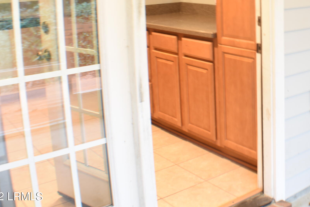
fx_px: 586
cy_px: 19
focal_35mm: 68
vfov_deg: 19.6
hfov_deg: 28.8
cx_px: 263
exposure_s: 1.3
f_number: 7.1
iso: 100
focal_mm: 24
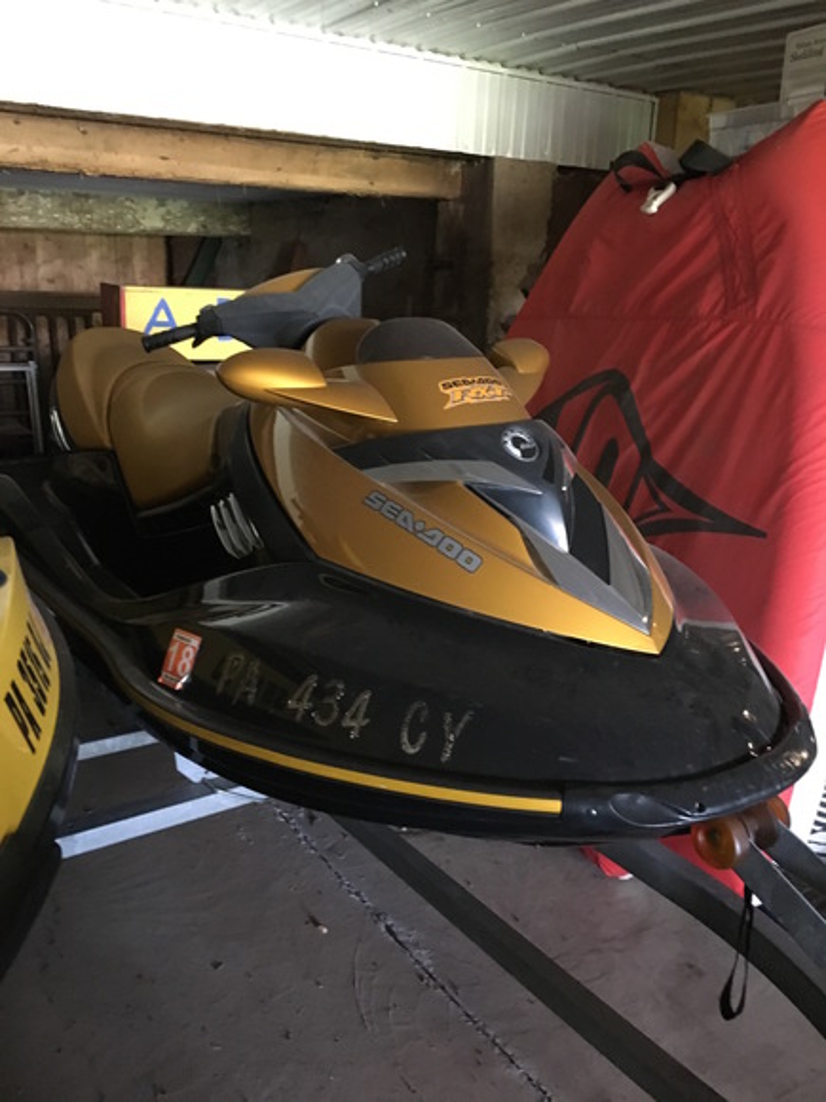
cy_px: 551
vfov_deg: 61.7
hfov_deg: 48.2
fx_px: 923
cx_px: 413
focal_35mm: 29
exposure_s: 1/15
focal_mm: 4.15
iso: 250
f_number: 2.2
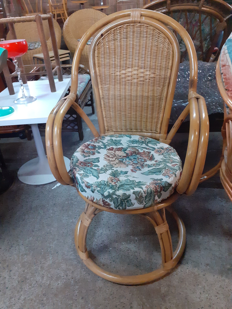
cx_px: 116
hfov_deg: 51.4
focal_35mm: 27
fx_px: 241
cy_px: 154
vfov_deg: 65.3
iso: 400
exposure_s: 1/25
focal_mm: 3.6
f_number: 1.9
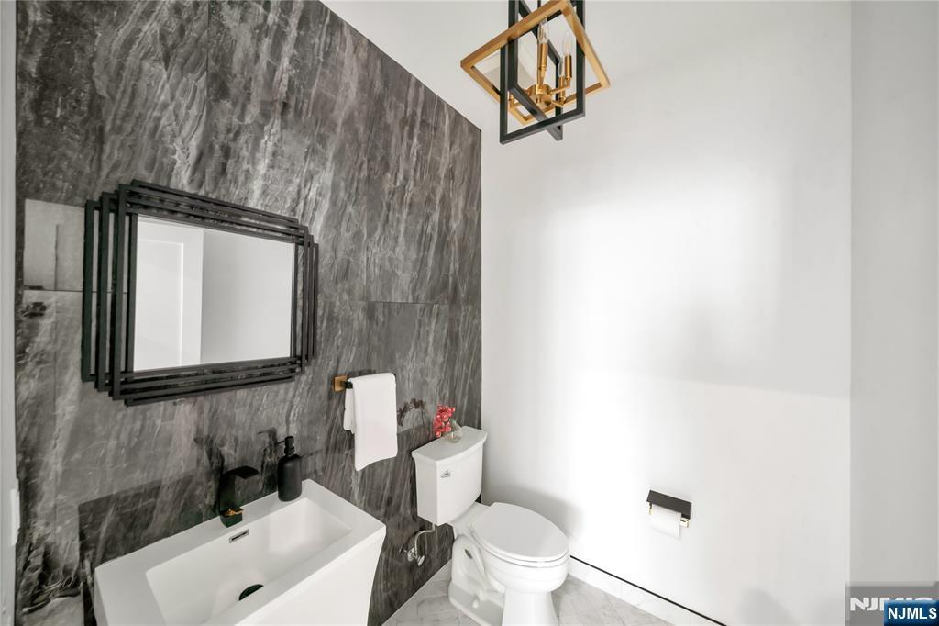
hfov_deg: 112.6
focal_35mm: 12
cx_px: 470
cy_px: 313
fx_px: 313
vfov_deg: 90.0
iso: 250
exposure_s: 1/1.67
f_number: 10
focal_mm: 12
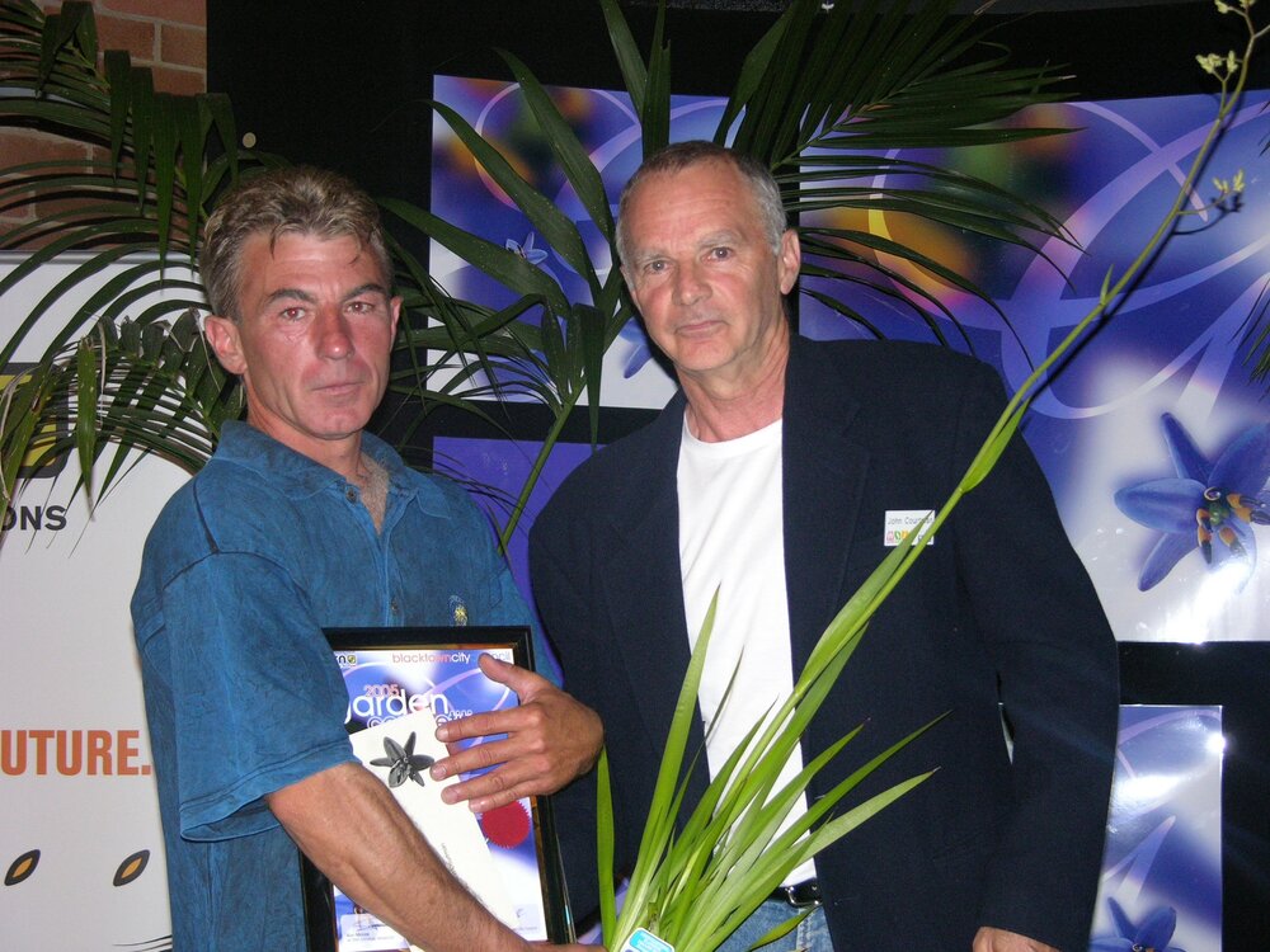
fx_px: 2862
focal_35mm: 78
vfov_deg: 18.9
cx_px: 635
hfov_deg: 25.0
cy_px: 476
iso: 200
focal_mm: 19.9
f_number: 3.4
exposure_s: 1/120
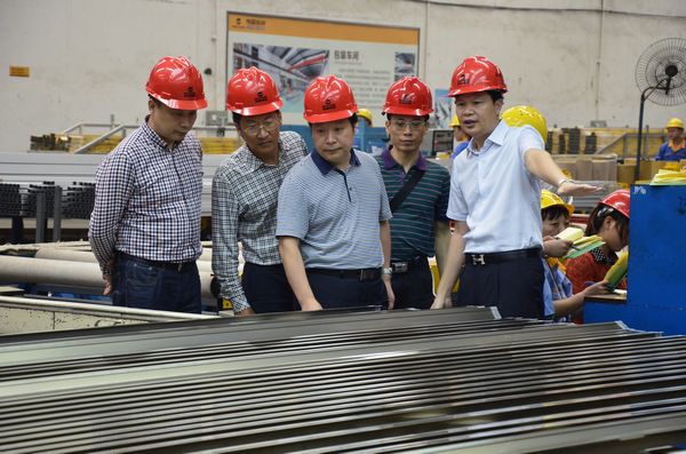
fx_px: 2281
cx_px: 343
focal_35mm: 120
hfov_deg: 17.1
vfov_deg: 11.4
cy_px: 227
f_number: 6.3
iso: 2200
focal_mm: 80
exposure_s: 1/80
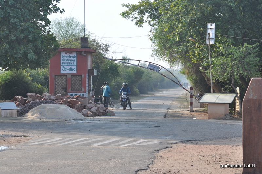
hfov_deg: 19.5
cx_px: 131
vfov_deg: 13.0
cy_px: 87
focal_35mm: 105
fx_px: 764
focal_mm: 70
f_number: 8
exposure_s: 1/200
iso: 200
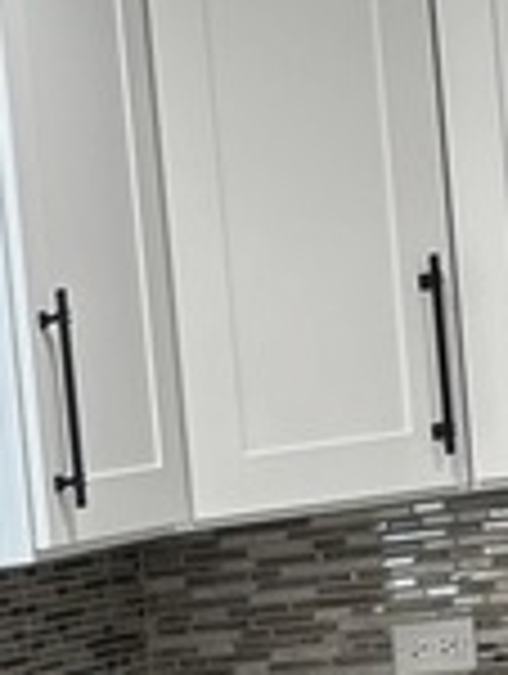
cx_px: -319
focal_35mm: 187
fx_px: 3649
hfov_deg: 7.8
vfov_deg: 10.1
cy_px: 1080
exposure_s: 1/60
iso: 80
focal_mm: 5.96
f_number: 1.6
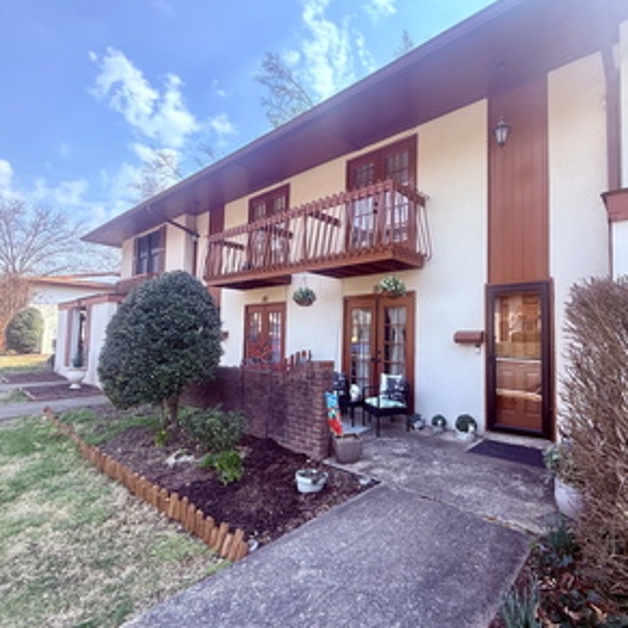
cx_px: 397
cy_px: 319
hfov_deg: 82.2
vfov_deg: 84.0
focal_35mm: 17
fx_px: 349
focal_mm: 2.22
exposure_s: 1/355
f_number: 2.2
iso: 50
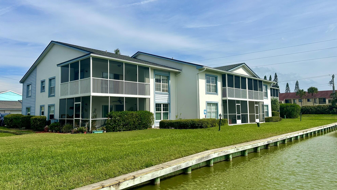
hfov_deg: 69.9
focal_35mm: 27
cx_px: 167
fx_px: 241
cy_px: 92
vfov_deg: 42.9
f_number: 1.78
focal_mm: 6.86
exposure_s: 1/8197
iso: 80
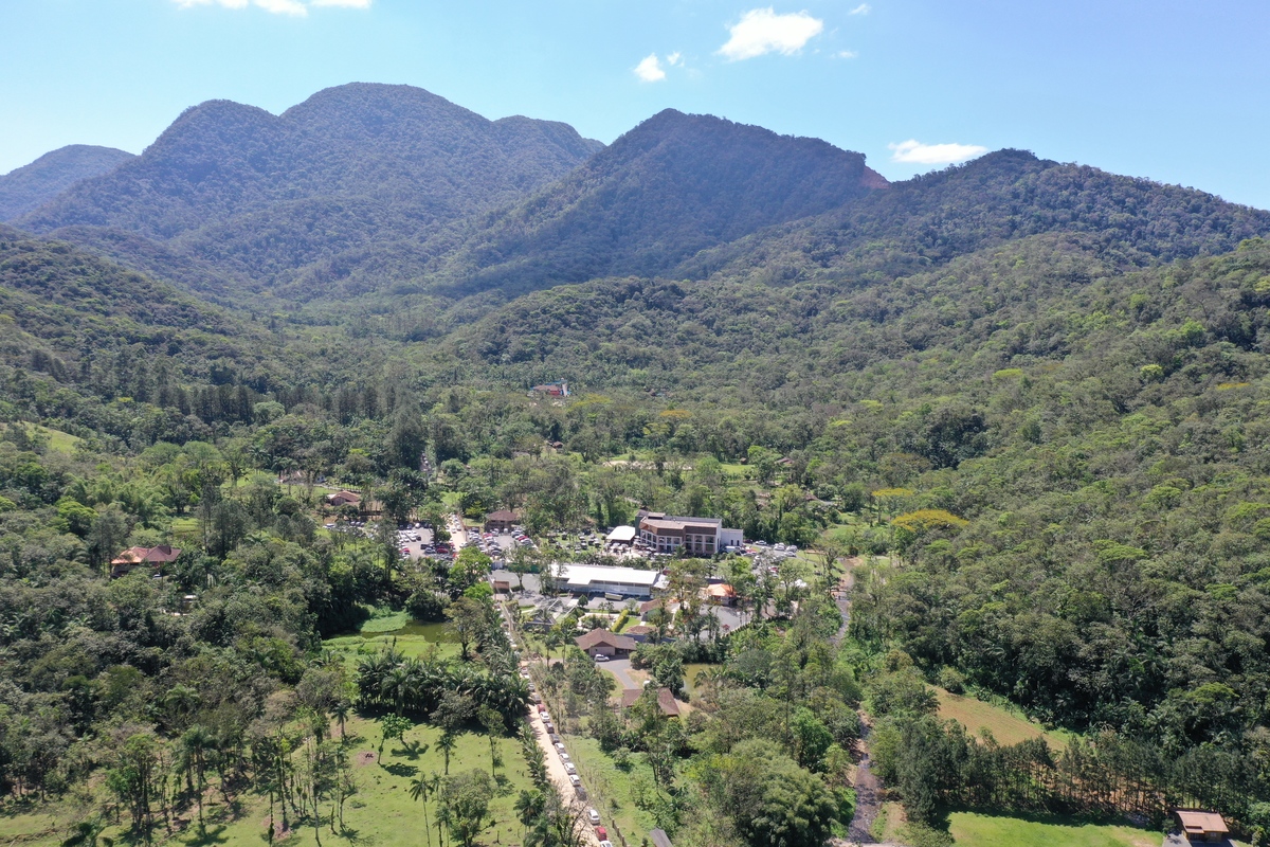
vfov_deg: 46.4
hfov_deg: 65.5
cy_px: 424
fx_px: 988
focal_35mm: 28
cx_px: 635
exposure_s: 1/320
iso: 100
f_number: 5.6
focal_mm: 10.26
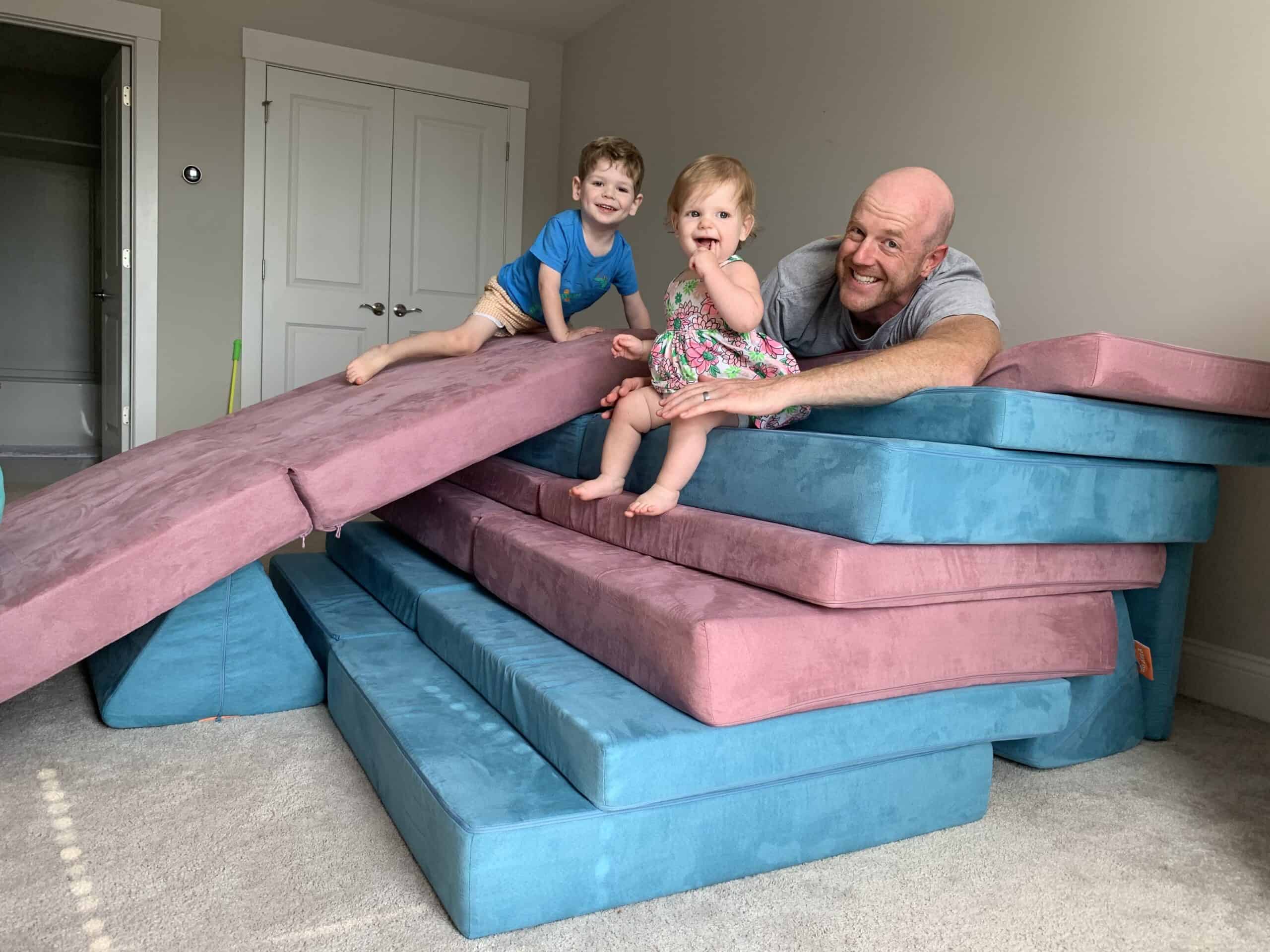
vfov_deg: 53.1
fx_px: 954
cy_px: 476
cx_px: 635
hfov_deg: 67.3
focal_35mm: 26
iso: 50
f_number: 1.8
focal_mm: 4.25
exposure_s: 1/121
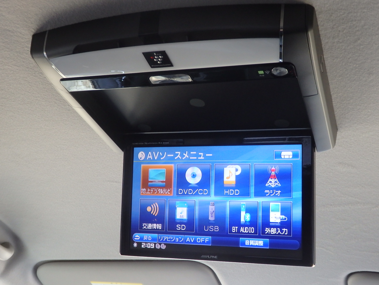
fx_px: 536
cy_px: 142
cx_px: 190
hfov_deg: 38.9
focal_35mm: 49
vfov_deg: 29.7
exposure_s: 1/50
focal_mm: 8.9
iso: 400
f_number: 4
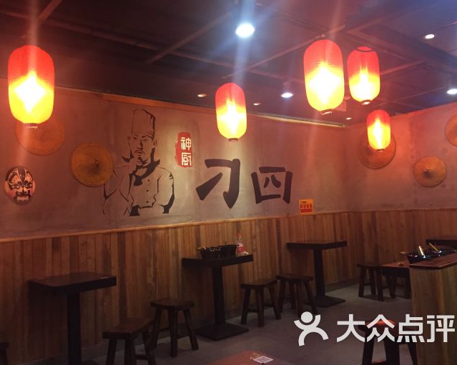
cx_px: 223
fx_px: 419
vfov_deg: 47.1
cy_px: 178
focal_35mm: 31
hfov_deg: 57.2
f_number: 2.2
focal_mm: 4.15
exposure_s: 1/20
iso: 250
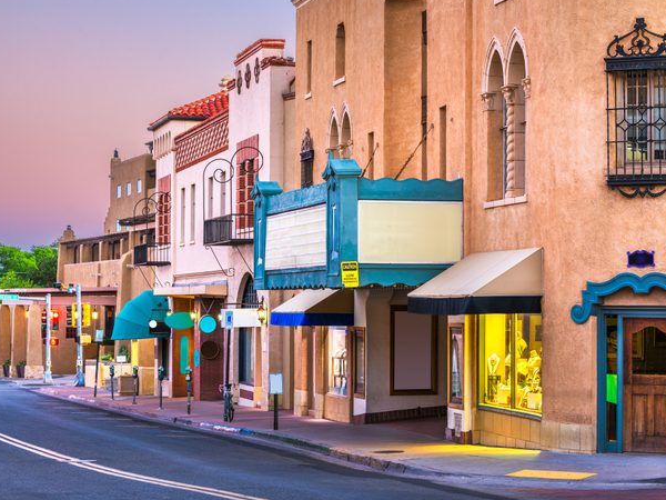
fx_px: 1943
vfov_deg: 14.6
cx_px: 361
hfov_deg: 19.4
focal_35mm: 101
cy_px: 245
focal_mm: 90
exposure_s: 2
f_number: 8
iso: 64
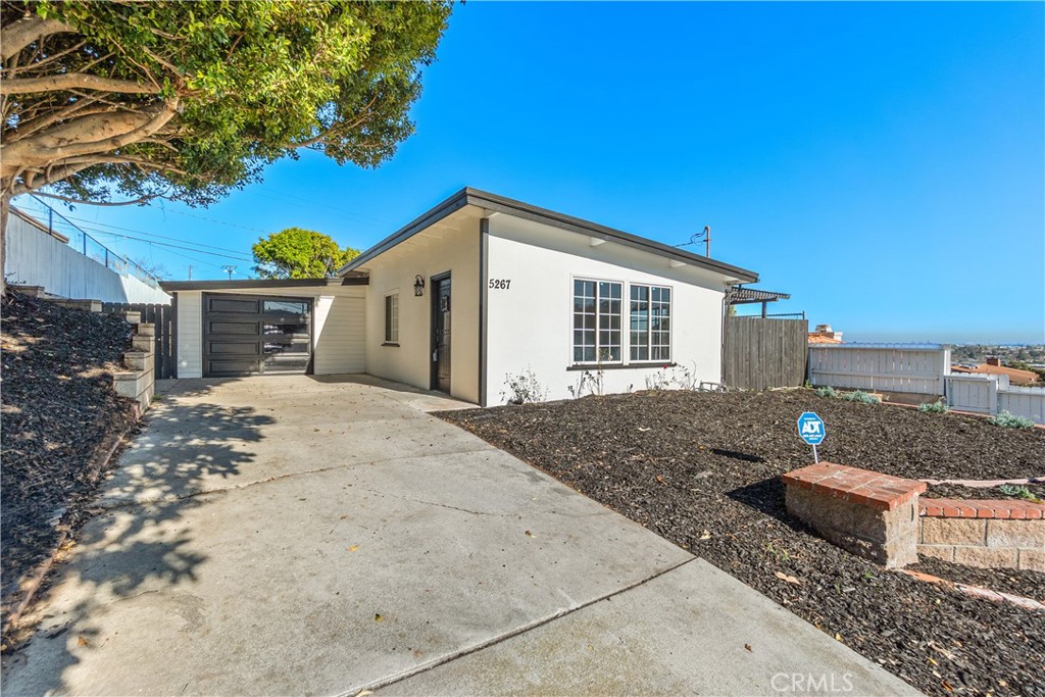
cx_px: 522
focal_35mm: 15
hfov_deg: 100.4
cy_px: 348
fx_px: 435
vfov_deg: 77.3
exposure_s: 1/400
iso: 400
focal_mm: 10
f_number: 8
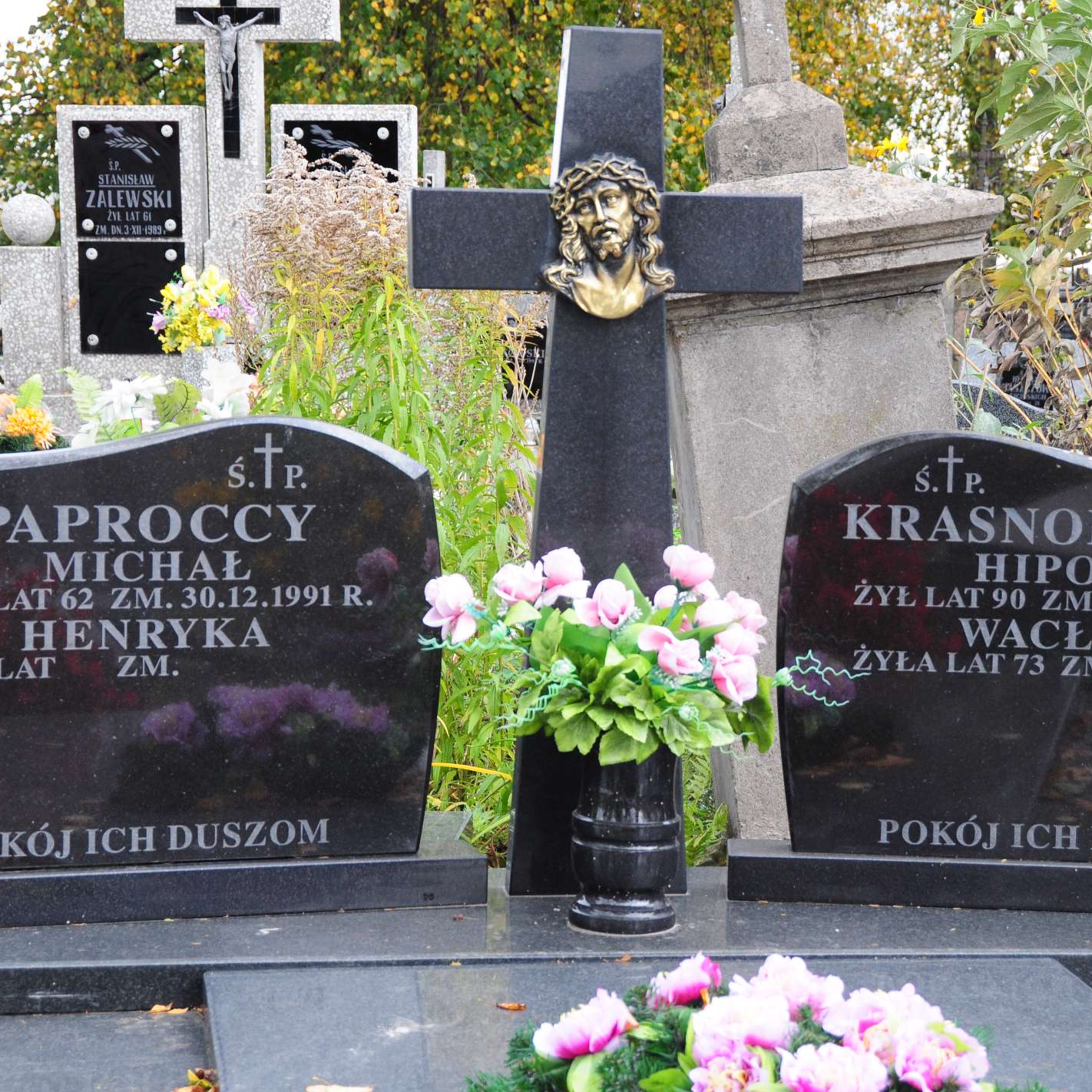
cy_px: 546
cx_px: 608
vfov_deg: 18.1
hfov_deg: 18.1
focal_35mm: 96
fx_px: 3426
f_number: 7.1
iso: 400
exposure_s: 1/125
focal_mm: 50
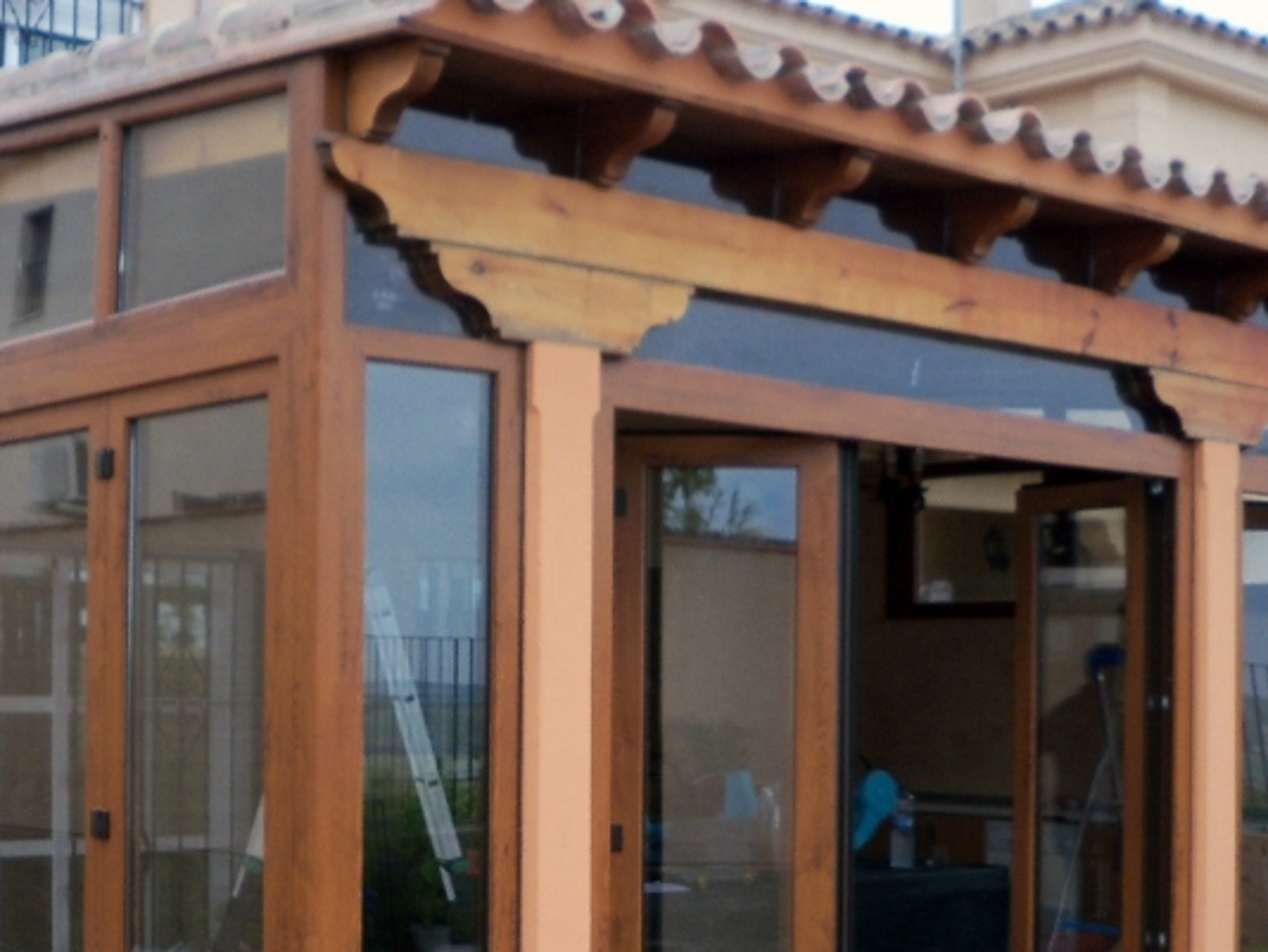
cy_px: 673
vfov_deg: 22.8
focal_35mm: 64
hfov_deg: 30.2
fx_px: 2345
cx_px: 582
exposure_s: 1/400
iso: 100
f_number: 3.5
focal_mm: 6.3
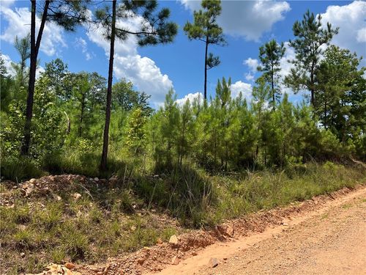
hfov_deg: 67.3
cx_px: 183
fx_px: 275
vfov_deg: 53.1
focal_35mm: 26
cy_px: 138
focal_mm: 5.7
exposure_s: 1/3968
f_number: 1.5
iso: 50
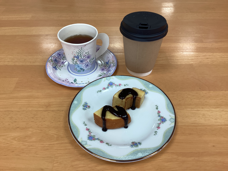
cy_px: 86
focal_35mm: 31
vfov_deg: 45.4
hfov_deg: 58.4
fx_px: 204
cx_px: 114
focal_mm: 3.3
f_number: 2.4
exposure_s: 1/100
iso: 64
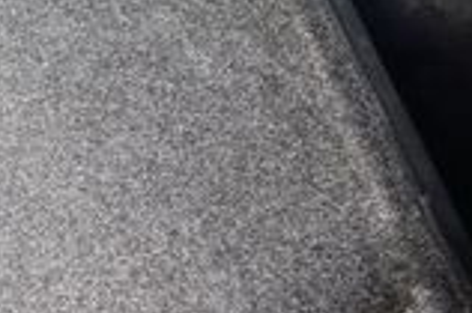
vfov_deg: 13.4
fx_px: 1270
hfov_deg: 18.7
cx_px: -221
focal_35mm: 97
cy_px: -134
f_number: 3.5
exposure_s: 1/30
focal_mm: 16
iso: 100
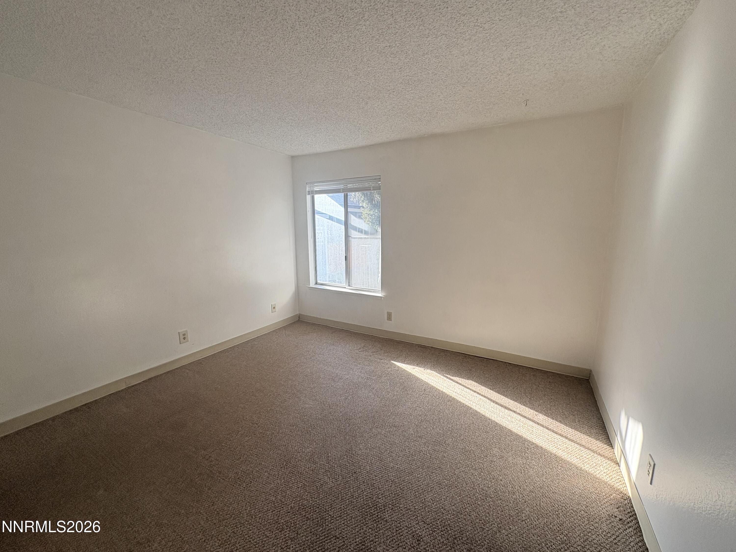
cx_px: 368
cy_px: 276
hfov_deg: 102.1
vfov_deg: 85.7
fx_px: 298
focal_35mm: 14
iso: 64
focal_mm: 2.22
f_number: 2.2
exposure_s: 1/132
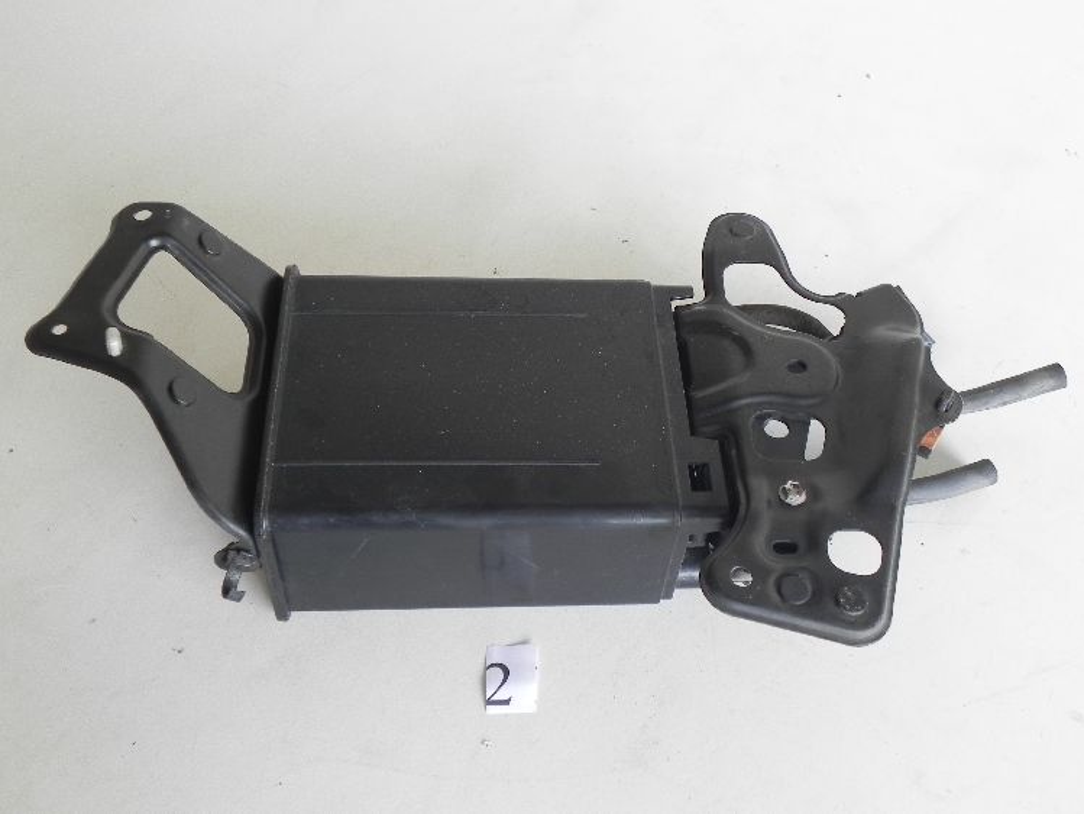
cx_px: 542
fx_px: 1159
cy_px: 407
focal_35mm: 37
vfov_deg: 38.7
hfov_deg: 50.1
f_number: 3.2
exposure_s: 1/41.2
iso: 160
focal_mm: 6.6
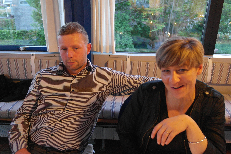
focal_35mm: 30
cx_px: 116
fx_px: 192
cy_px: 77
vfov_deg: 43.6
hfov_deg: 61.9
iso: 800
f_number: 3.5
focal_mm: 20
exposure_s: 1/20
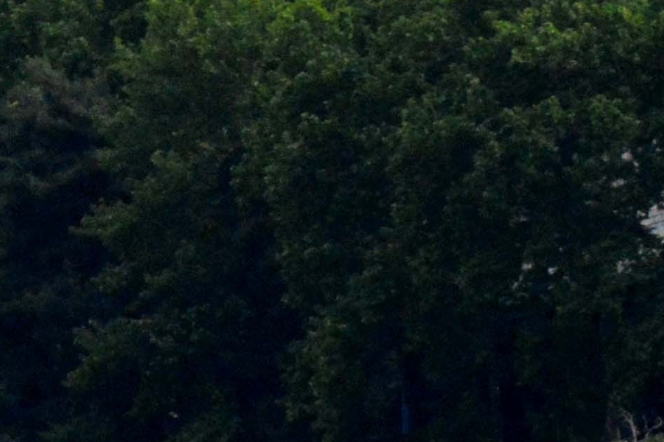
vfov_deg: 1.2
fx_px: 21055
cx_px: -641
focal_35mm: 1142
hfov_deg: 1.8
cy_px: -614
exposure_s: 1/2000
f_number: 11
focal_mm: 120
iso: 2500
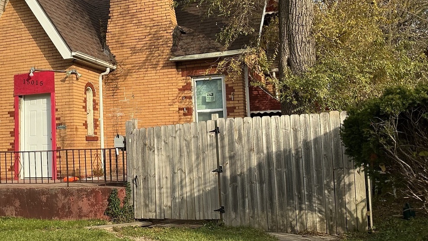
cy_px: 106
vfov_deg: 25.9
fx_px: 522
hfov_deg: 43.6
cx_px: 125
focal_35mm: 46
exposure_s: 1/1311
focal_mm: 3
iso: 25
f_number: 1.8
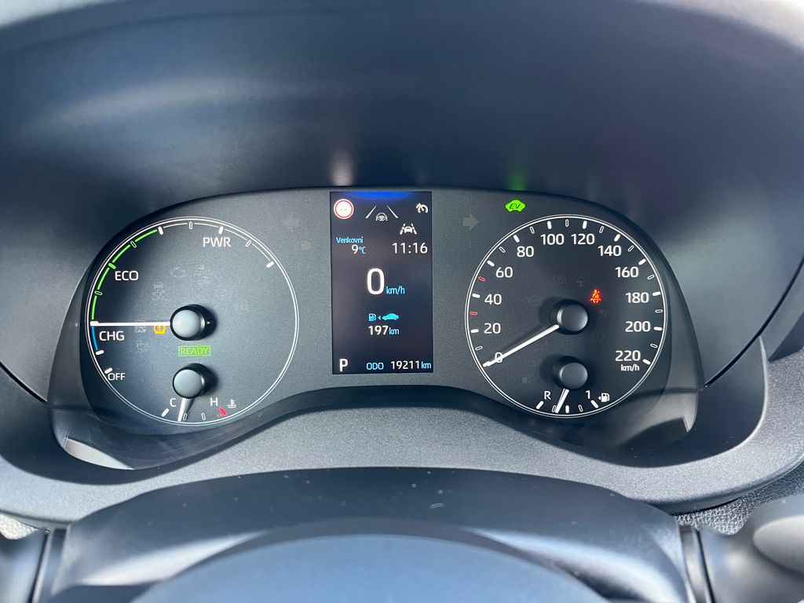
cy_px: 302
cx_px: 402
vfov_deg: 53.1
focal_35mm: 26
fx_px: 604
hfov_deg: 67.3
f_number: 1.6
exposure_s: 1/60
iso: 250
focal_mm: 5.1
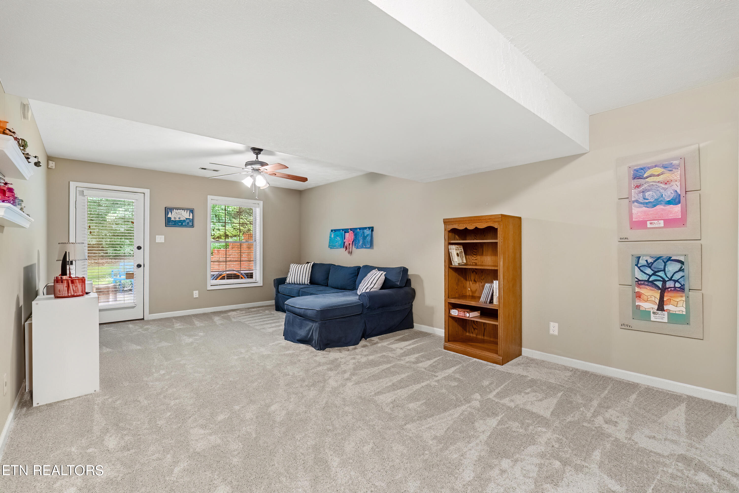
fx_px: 329
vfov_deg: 73.8
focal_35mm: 16
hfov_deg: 96.7
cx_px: 370
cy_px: 246
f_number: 8
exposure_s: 1/400
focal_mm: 16
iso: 6400
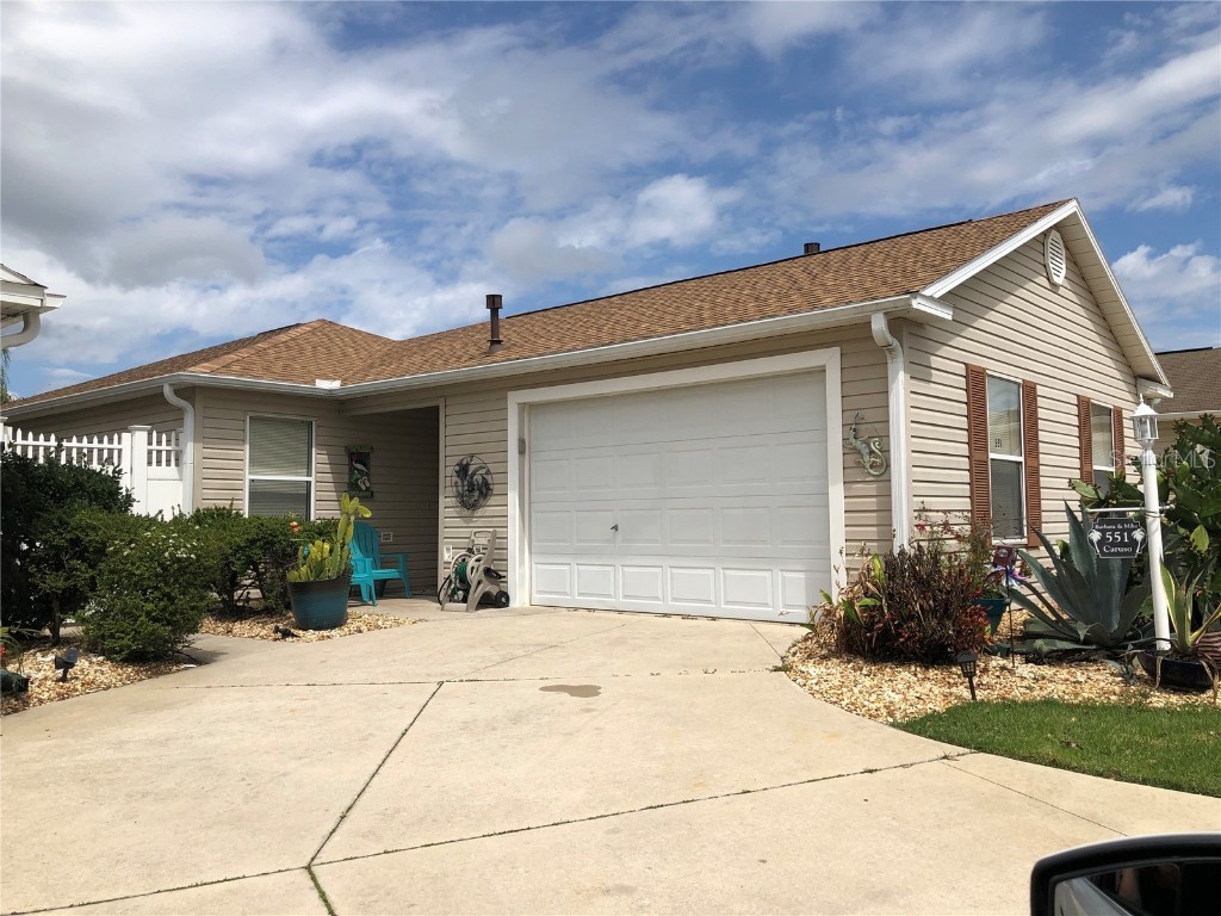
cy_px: 458
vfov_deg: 49.7
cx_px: 610
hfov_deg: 63.4
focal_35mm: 28
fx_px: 988
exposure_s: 1/4049
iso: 20
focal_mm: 3.99
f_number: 1.8
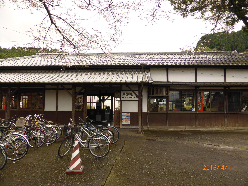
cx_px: 124
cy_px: 93
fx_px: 172
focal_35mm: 24
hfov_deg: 71.6
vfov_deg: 56.8
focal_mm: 4.3
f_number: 3.3
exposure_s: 1/125
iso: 100
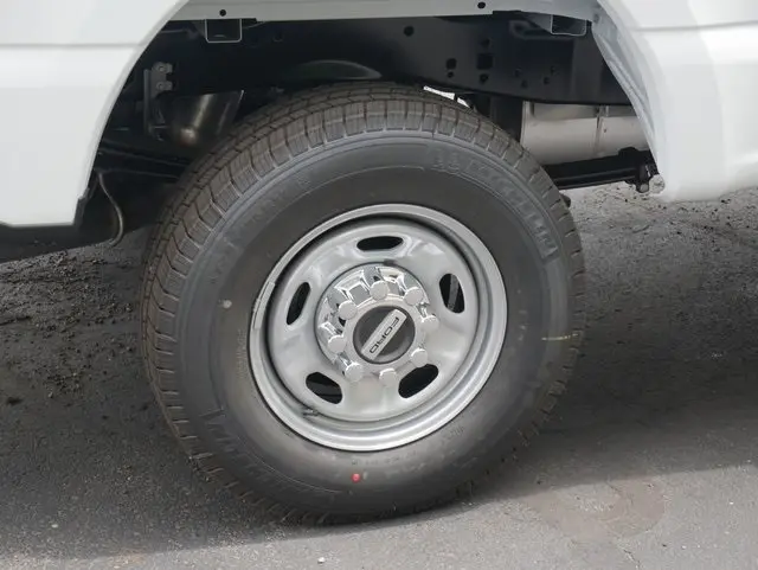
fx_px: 1622
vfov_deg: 19.9
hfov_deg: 26.3
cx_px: 379
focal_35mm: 74
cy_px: 285
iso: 200
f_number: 6.3
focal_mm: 37
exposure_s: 1/200
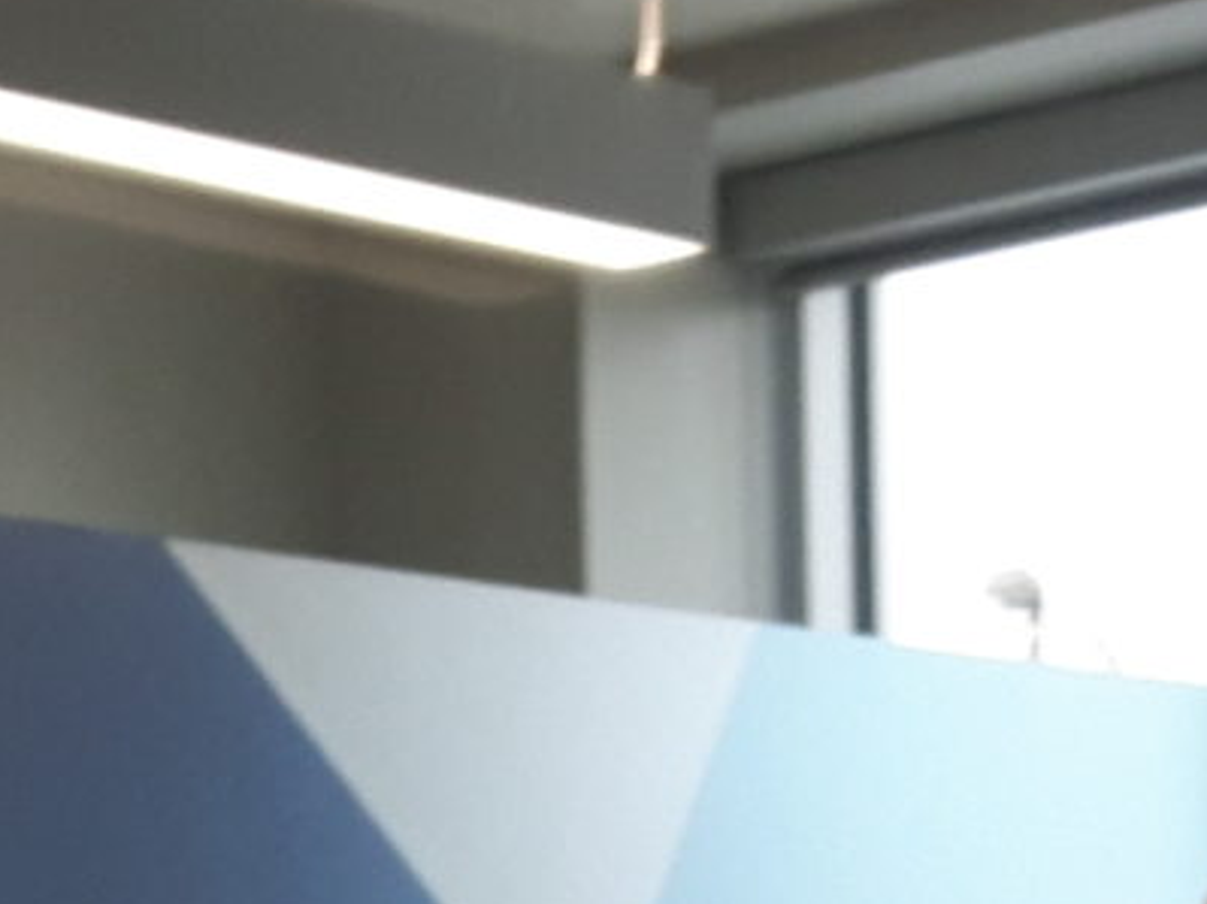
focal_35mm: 199
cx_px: 420
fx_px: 6937
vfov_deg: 7.3
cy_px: 1503
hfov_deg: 9.9
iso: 40
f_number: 1.9
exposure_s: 1/100
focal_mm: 3.7
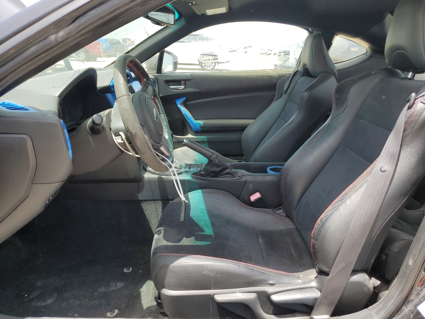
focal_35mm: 26
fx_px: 319
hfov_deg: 67.3
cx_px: 212
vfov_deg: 53.1
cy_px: 160
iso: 50
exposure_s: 1/588
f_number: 1.5
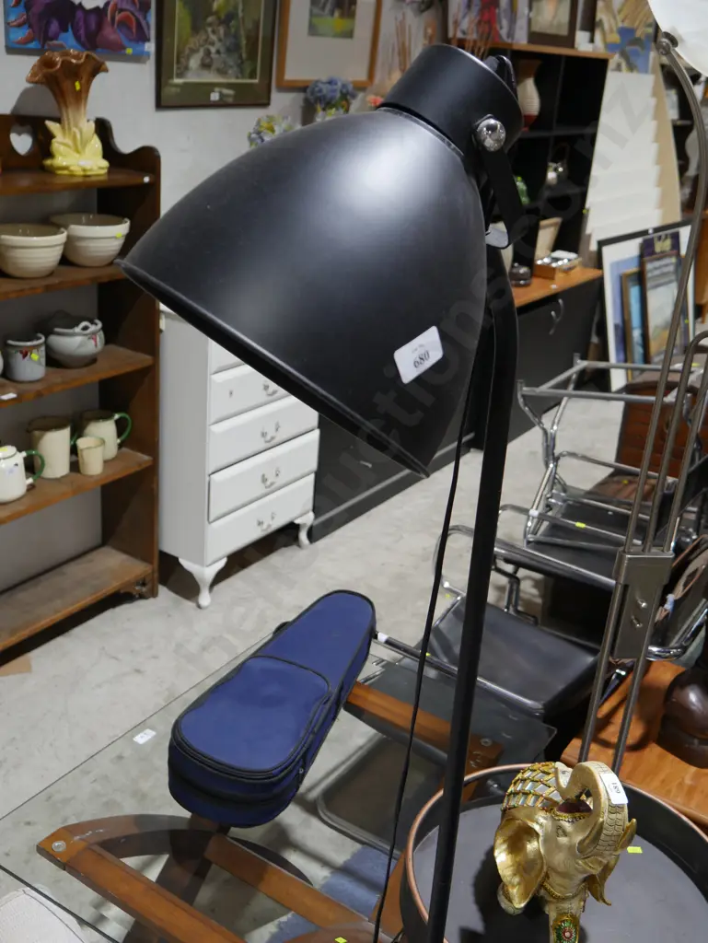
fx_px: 981
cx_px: 354
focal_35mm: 36
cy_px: 472
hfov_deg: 39.7
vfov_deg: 51.3
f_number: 4
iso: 320
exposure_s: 1/60
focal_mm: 18
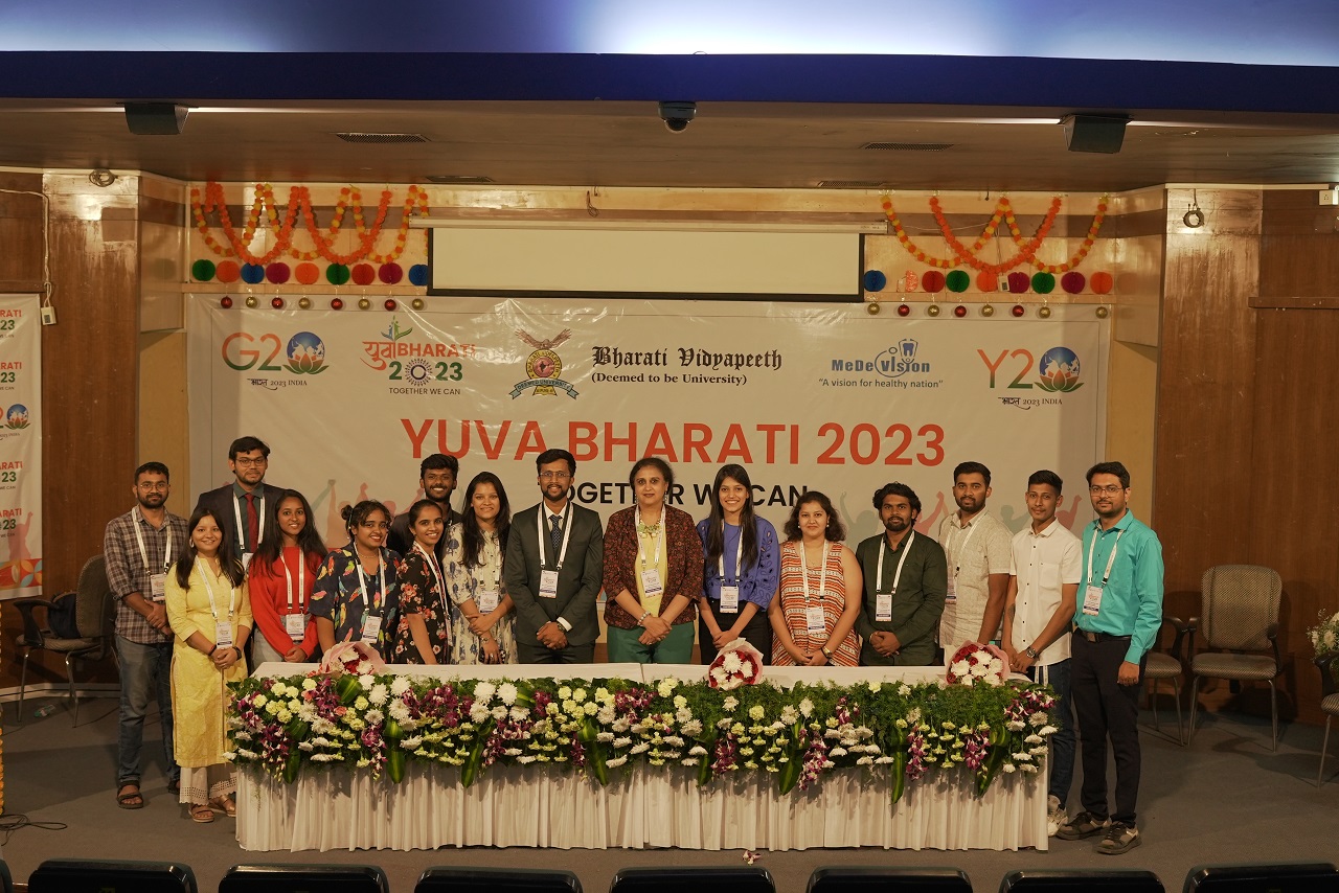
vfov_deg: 27.0
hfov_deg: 39.6
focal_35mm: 50
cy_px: 446
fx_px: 1860
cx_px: 670
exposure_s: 1/125
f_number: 4.5
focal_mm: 50
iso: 2000
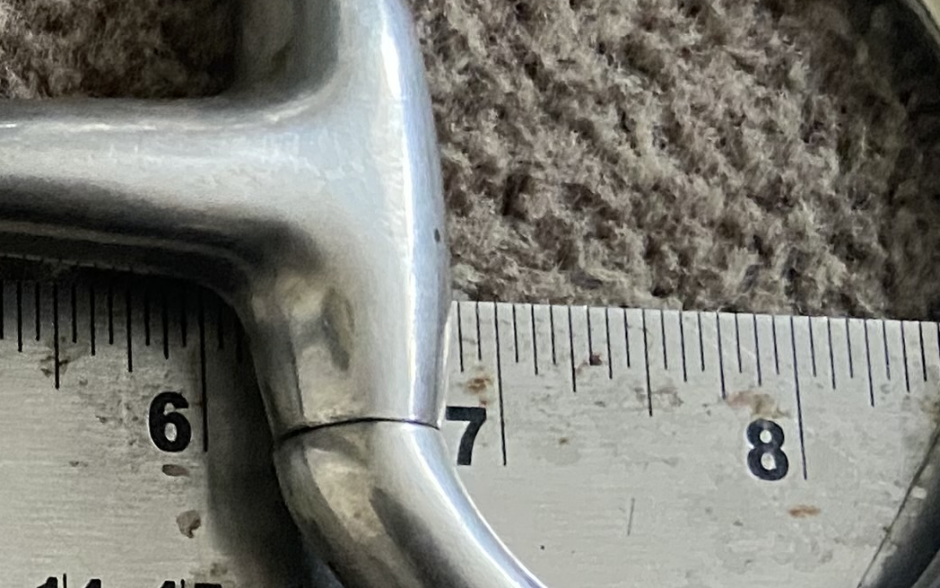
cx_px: -601
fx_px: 2716
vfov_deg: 12.3
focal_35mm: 106
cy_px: 387
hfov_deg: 17.1
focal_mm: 4.25
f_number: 1.8
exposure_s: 1/30
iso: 800
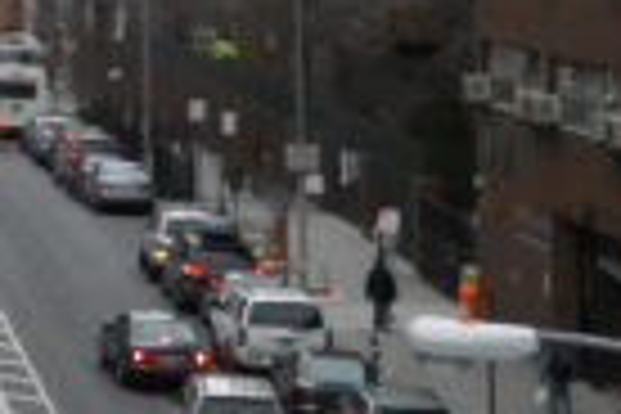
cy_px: -302
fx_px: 3829
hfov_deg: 8.8
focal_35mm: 222
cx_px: -576
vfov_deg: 6.1
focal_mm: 8.2
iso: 320
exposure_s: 1/60
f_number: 4.2
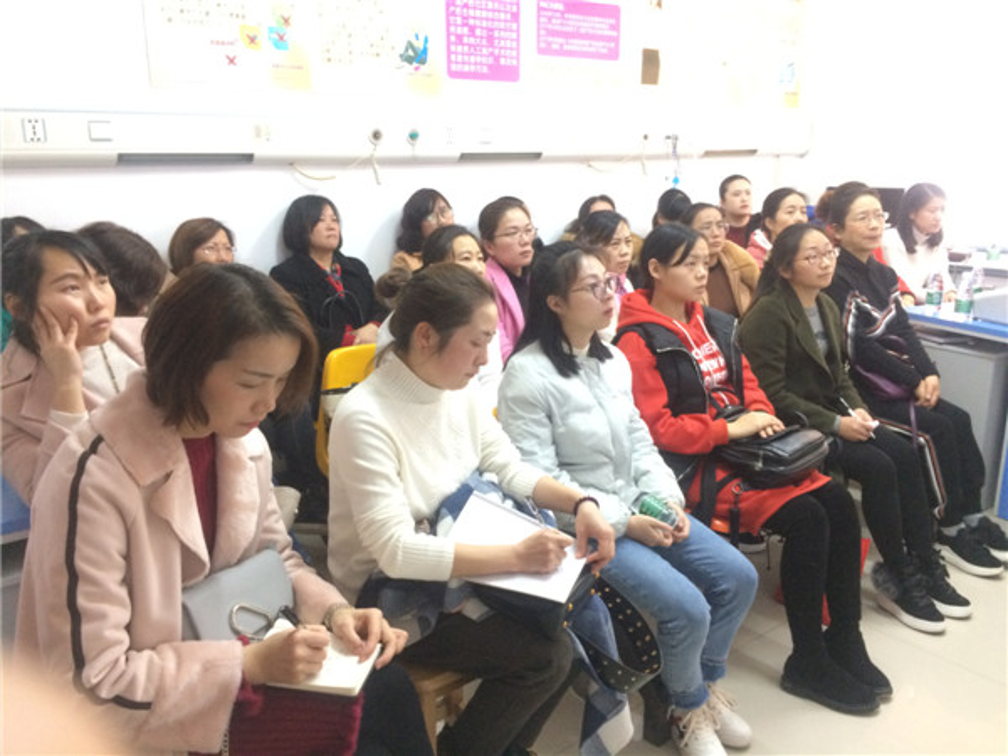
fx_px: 844
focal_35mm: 29
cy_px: 378
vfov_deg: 48.2
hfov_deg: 61.7
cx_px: 504
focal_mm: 4.15
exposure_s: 1/17
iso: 320
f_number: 2.2
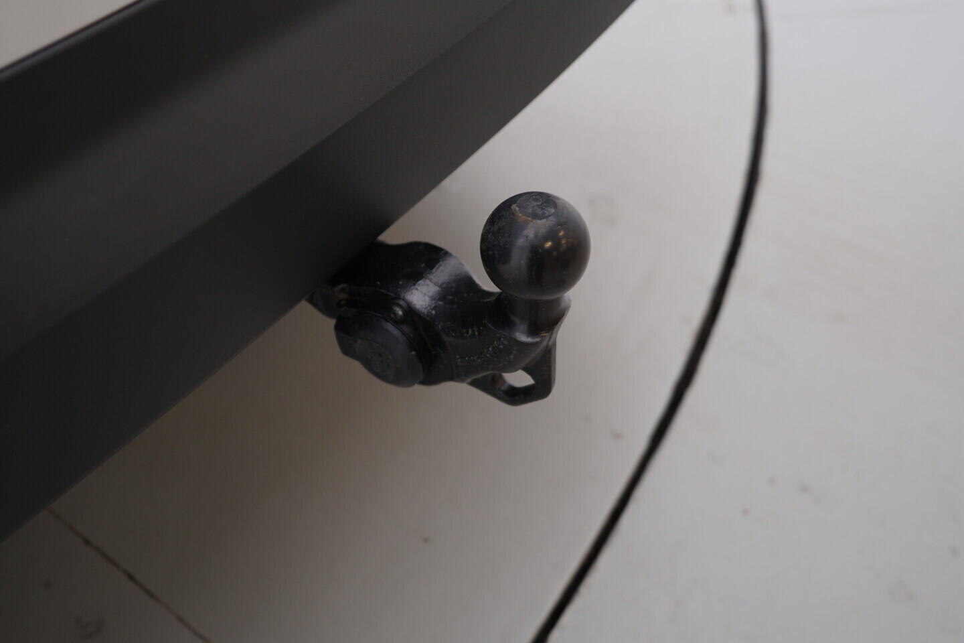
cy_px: 322
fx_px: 964
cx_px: 482
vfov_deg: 36.9
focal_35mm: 36
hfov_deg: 53.1
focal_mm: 24
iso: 125
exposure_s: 1/50
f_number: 3.2
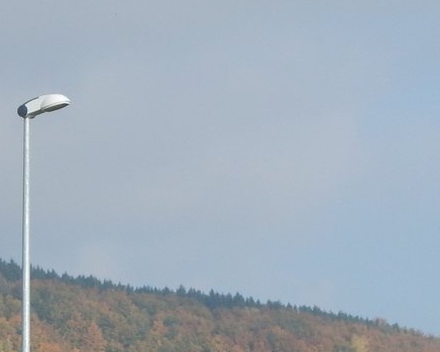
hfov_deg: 7.7
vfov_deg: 6.2
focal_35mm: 250
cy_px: 434
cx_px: 287
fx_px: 3256
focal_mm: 16.6
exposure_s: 1/1250
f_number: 4.4
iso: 125
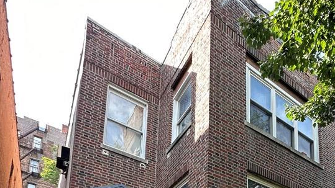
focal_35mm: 29
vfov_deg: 28.6
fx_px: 258
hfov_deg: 63.7
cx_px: 233
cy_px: 271
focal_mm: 2.22
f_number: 2.2
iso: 40
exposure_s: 1/99
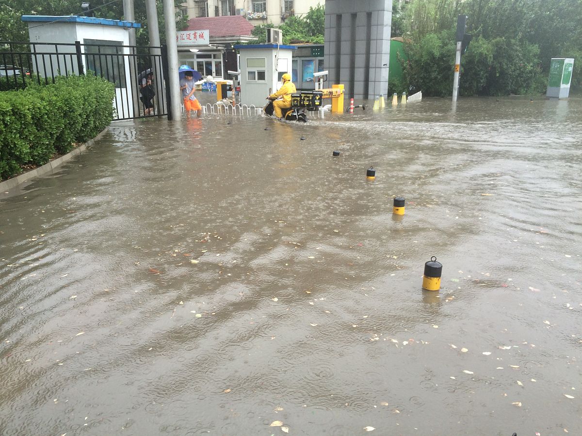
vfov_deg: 48.2
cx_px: 291
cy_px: 218
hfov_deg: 61.7
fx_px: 488
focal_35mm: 29
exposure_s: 1/50
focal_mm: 4.15
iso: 32
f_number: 2.2
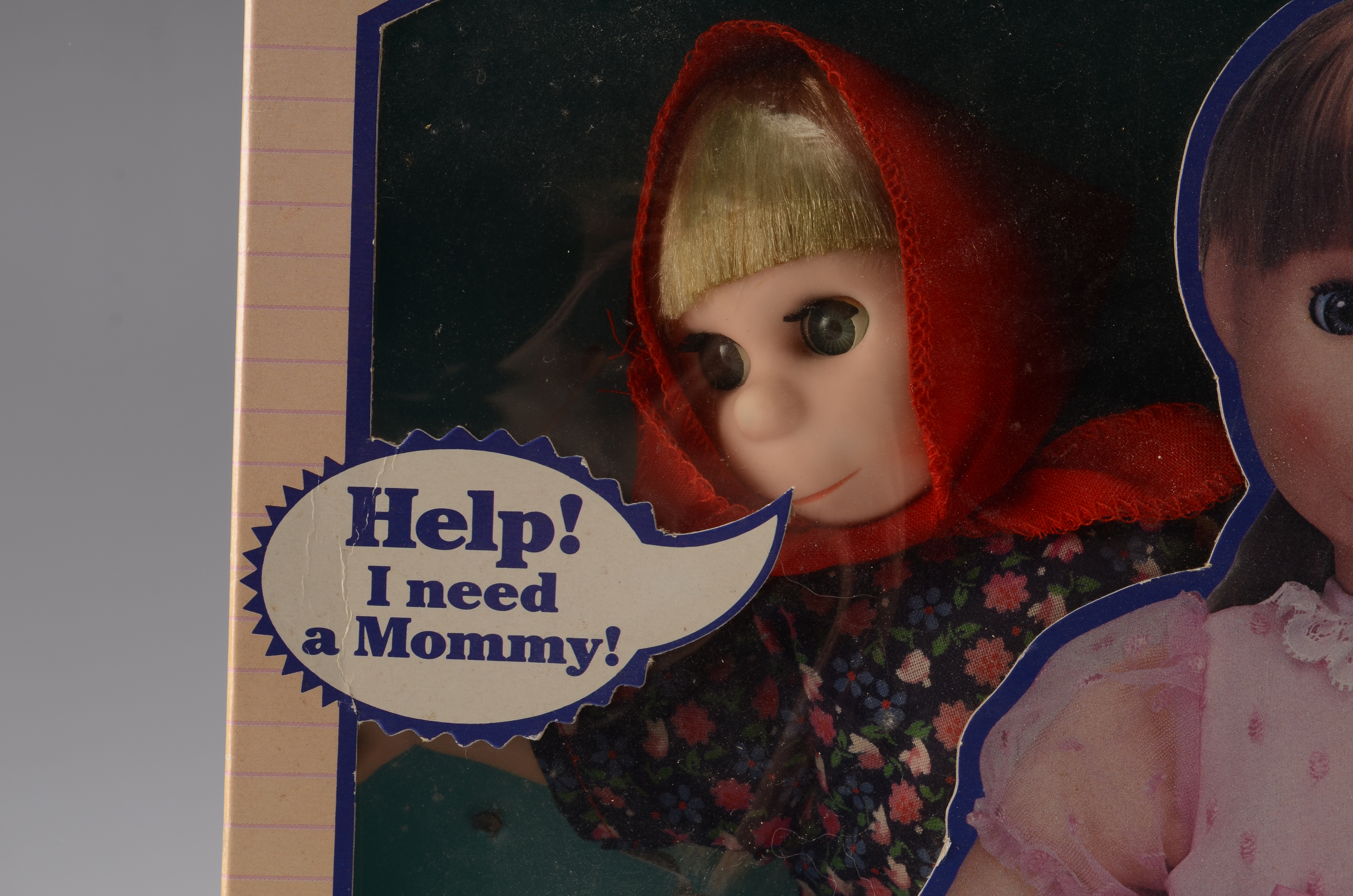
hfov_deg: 26.0
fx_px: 2925
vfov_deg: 17.4
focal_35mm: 78
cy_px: 448
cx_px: 676
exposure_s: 1/80
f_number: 10
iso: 100
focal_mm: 52
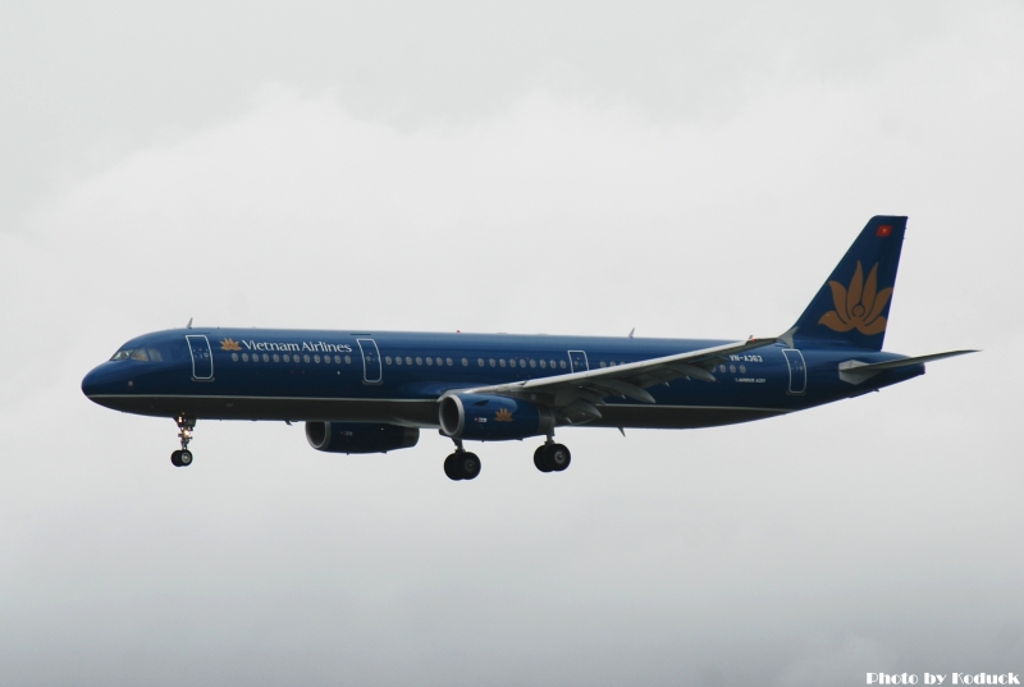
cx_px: 512
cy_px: 344
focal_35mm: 510
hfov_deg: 4.0
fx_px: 14536
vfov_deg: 2.7
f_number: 6.3
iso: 200
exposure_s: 1/800
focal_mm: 340
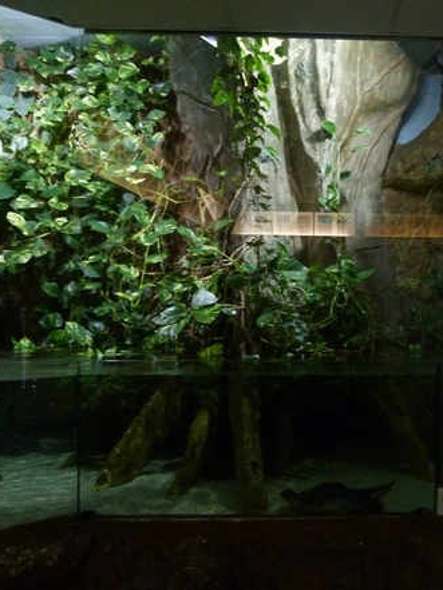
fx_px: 580
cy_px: 300
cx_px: 363
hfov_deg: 39.9
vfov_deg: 53.9
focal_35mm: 34
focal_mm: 4.5
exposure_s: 1/25
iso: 400
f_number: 3.6
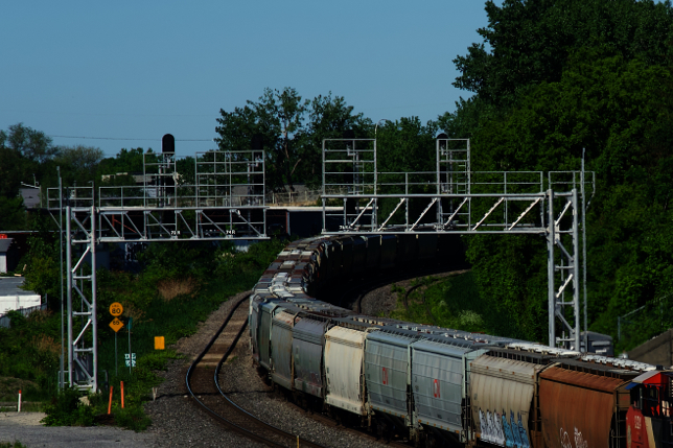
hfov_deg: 6.7
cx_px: 563
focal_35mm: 308
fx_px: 5756
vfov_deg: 4.5
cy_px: 327
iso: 200
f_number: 8
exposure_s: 1/800
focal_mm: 155
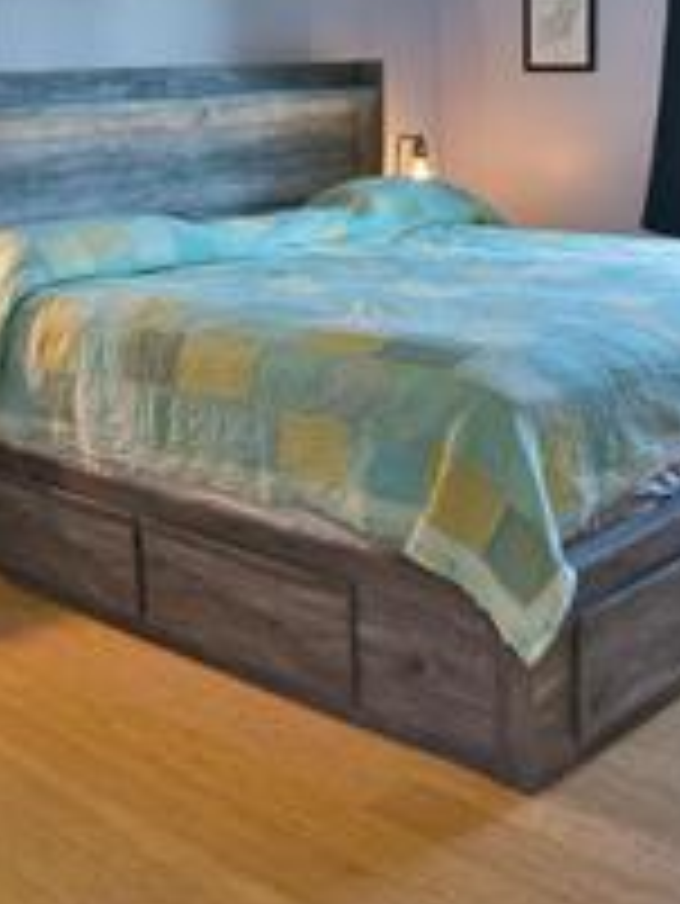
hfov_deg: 28.0
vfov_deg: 36.1
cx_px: 275
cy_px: 247
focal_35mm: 52
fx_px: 1361
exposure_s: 1/160
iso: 1000
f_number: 4
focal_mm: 17
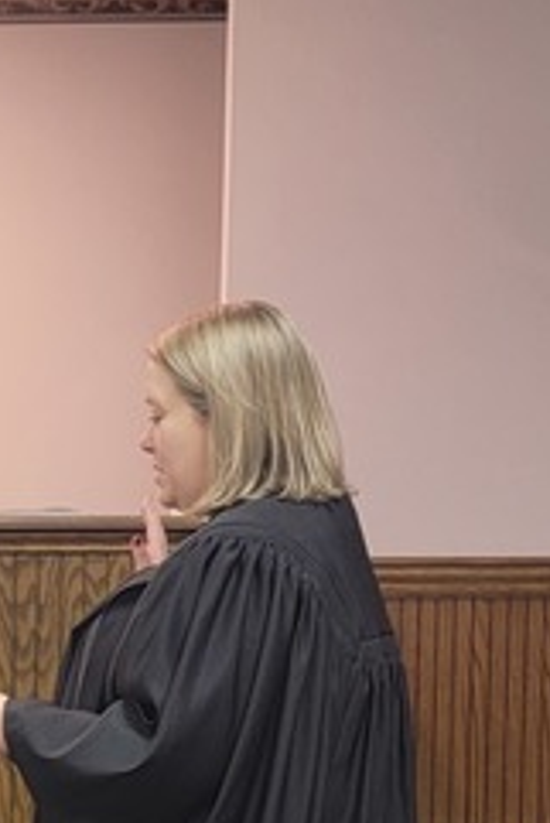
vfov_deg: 18.6
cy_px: 867
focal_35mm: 106
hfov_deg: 12.6
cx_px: -147
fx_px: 2425
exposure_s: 1/40
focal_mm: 6.7
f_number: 1.8
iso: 200
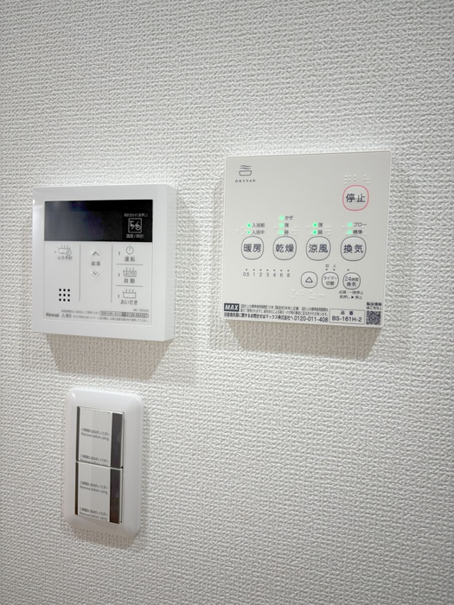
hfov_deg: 53.1
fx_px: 455
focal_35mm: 26
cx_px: 227
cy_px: 302
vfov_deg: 67.3
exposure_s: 1/100
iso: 100
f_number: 1.6
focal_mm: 5.96
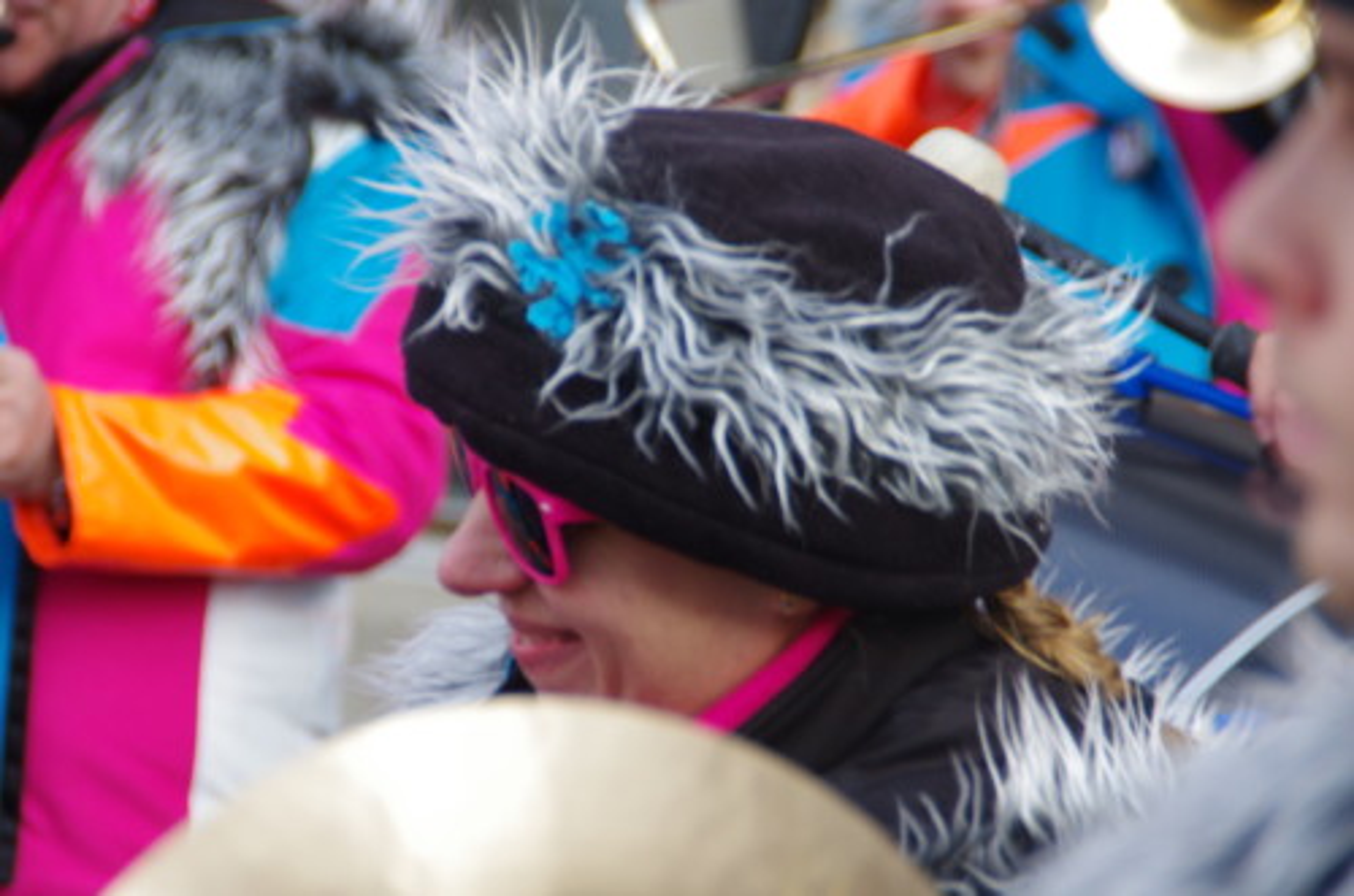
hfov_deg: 6.9
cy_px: 448
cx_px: 677
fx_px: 11258
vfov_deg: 4.6
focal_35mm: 300
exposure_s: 1/250
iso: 400
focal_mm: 200
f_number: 6.3
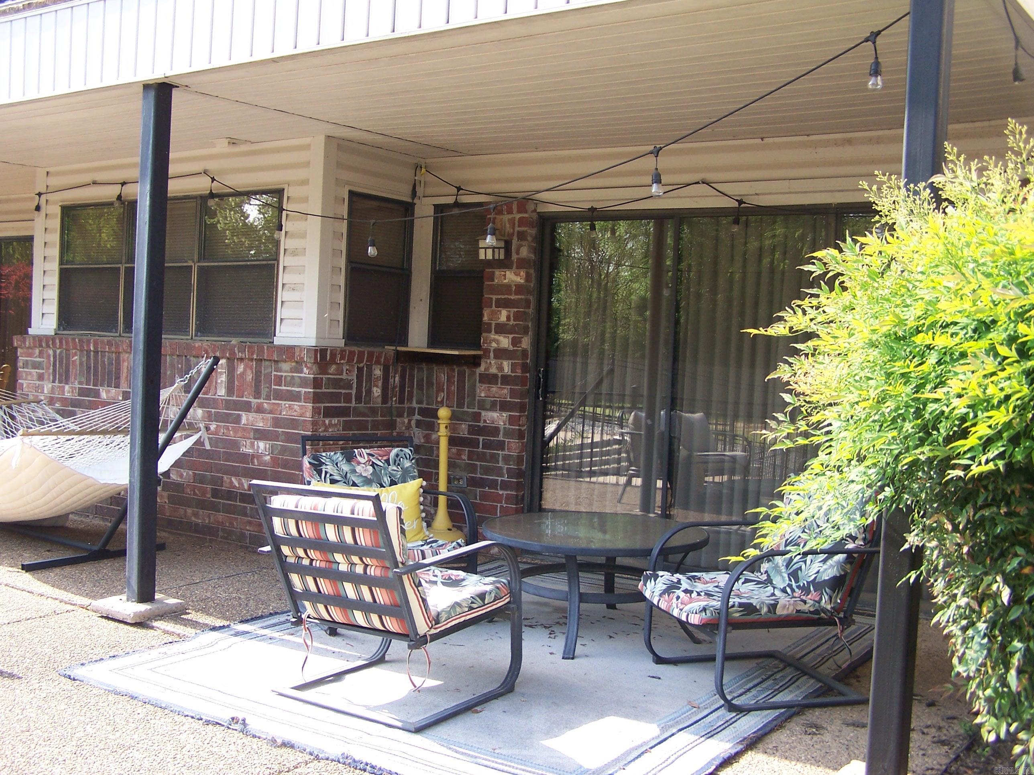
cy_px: 388
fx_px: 1135
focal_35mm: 38
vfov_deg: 37.7
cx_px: 517
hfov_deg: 49.0
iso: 80
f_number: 2.8
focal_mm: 6.3
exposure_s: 1/125
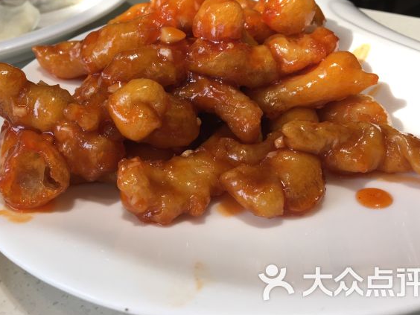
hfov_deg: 51.2
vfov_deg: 39.5
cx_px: 185
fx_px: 437
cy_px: 125
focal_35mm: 36
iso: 40
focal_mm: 4.15
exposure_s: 1/100
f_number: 2.2
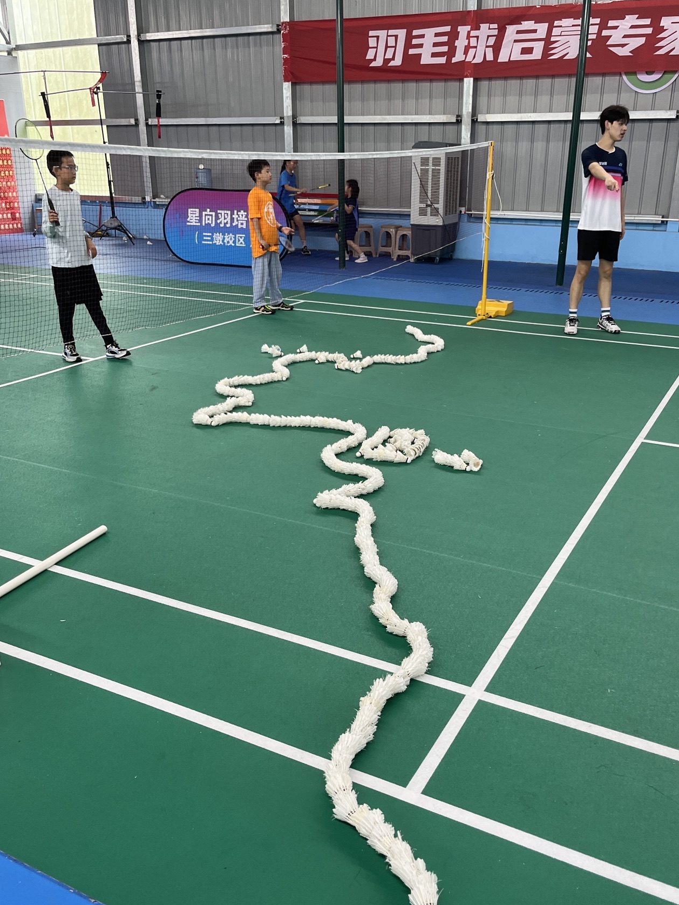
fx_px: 811
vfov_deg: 58.3
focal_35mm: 31
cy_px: 487
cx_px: 378
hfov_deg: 45.4
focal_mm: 5.1
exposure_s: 1/100
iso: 100
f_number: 1.6
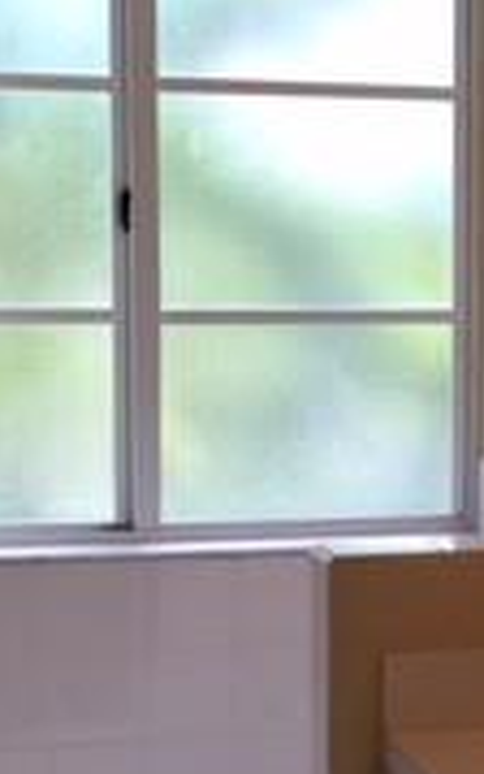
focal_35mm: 110
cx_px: 609
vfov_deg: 18.9
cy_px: 476
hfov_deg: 11.6
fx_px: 2320
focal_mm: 4.15
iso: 32
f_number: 2.2
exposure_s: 1/120
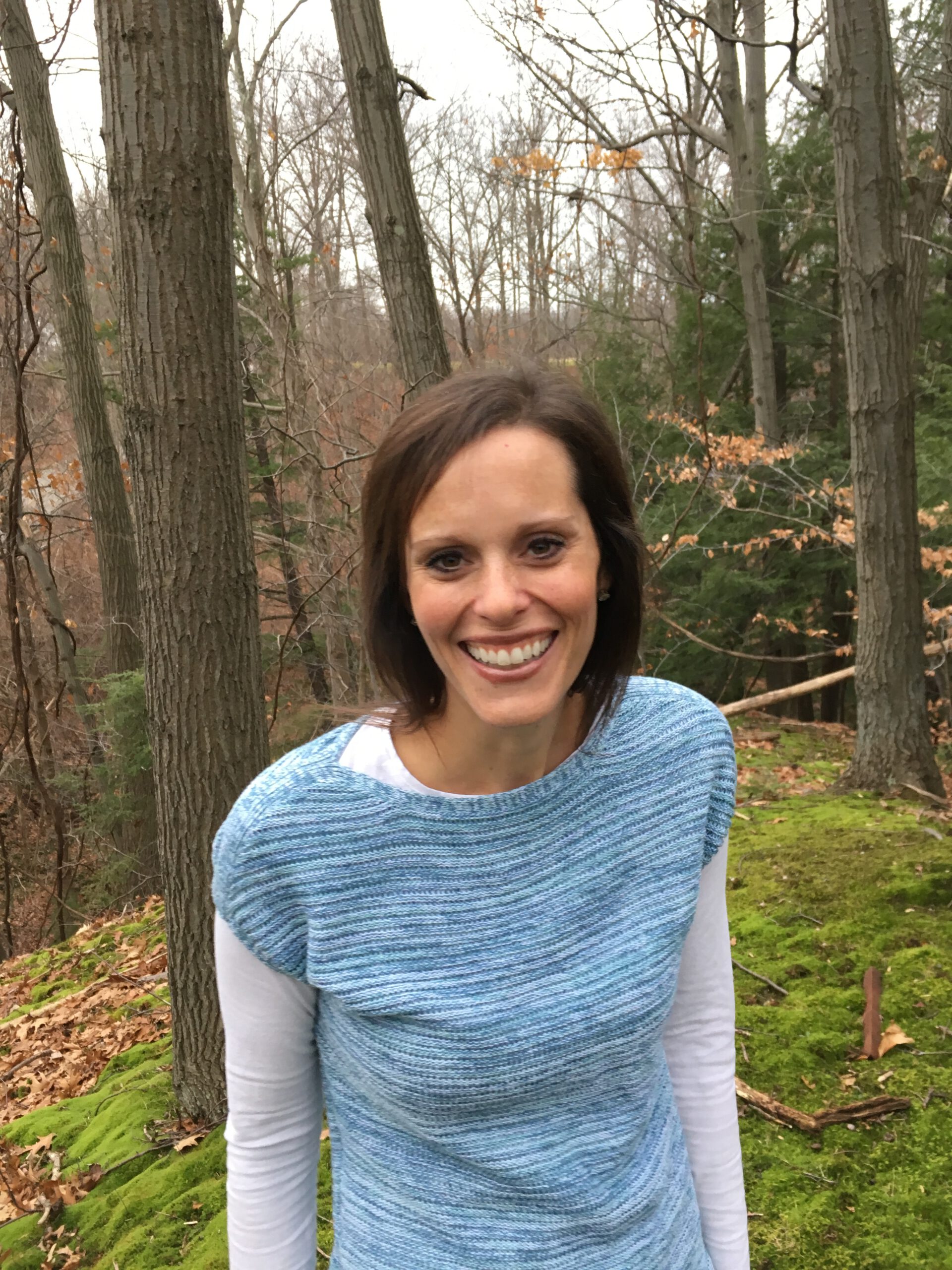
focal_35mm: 29
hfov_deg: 48.2
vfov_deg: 61.7
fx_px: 1063
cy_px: 635
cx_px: 476
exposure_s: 1/30
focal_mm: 4.15
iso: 64
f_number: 2.2
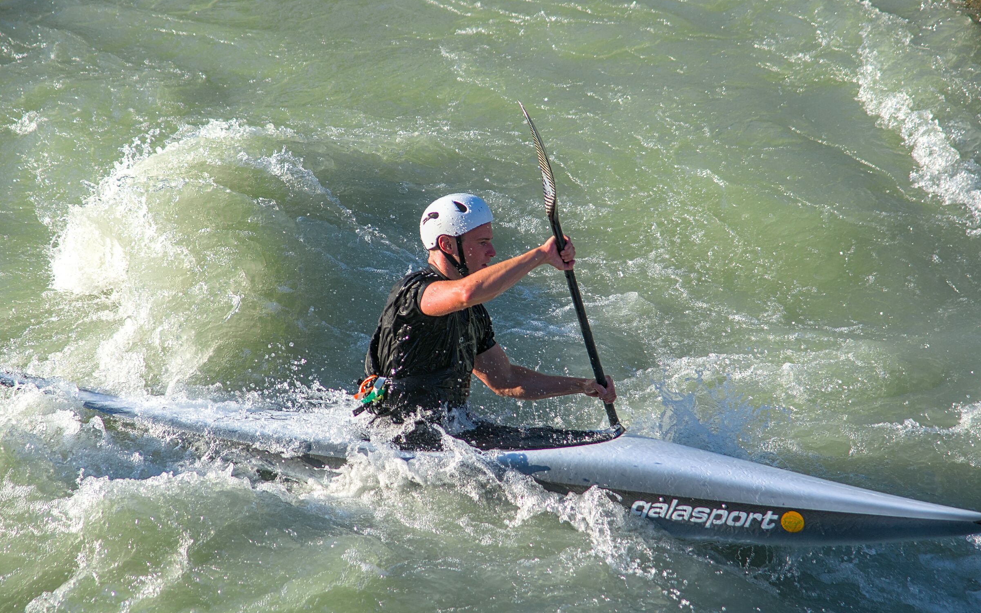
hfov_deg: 13.0
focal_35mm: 161
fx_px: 4291
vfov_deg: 8.2
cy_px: 291
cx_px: 491
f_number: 4
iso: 200
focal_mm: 105
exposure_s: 1/1250
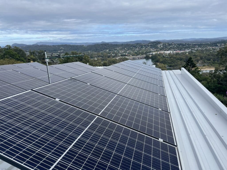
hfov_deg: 67.3
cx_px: 114
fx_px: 170
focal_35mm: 26
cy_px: 85
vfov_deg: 53.1
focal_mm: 4.2
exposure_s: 1/2092
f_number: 1.6
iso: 32
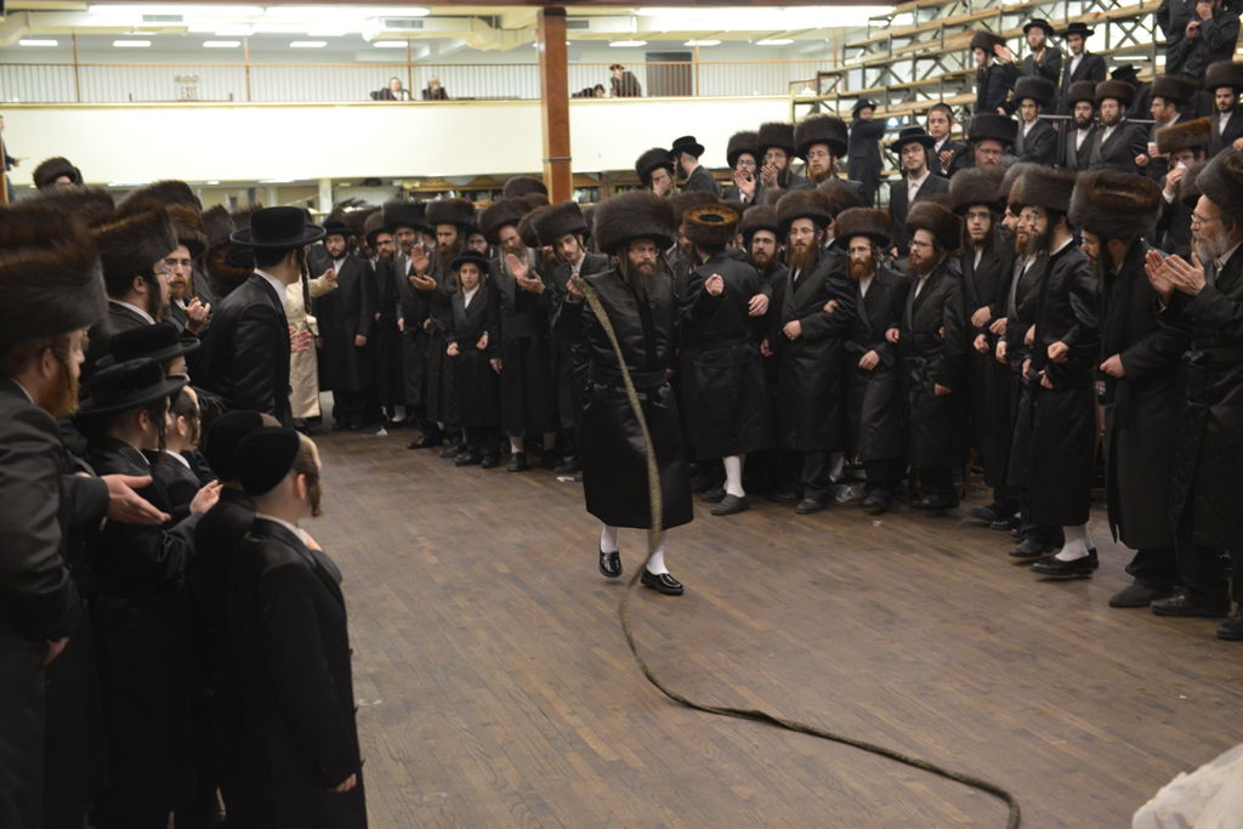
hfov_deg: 39.6
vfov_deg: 27.0
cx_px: 622
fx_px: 1727
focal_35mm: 50
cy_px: 414
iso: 1600
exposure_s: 1/125
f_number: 3.5
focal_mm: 50
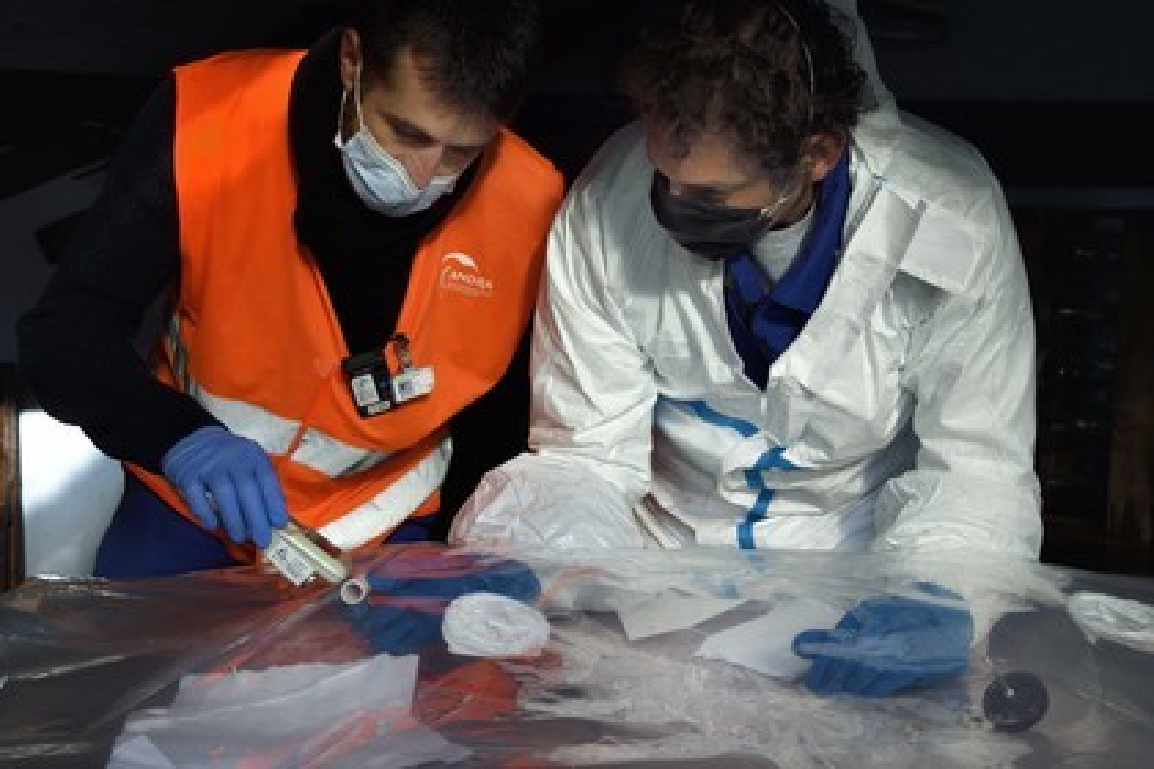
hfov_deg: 39.6
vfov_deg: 27.0
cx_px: 577
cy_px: 384
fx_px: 1603
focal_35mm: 50
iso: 1600
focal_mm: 50
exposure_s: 1/800
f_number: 9
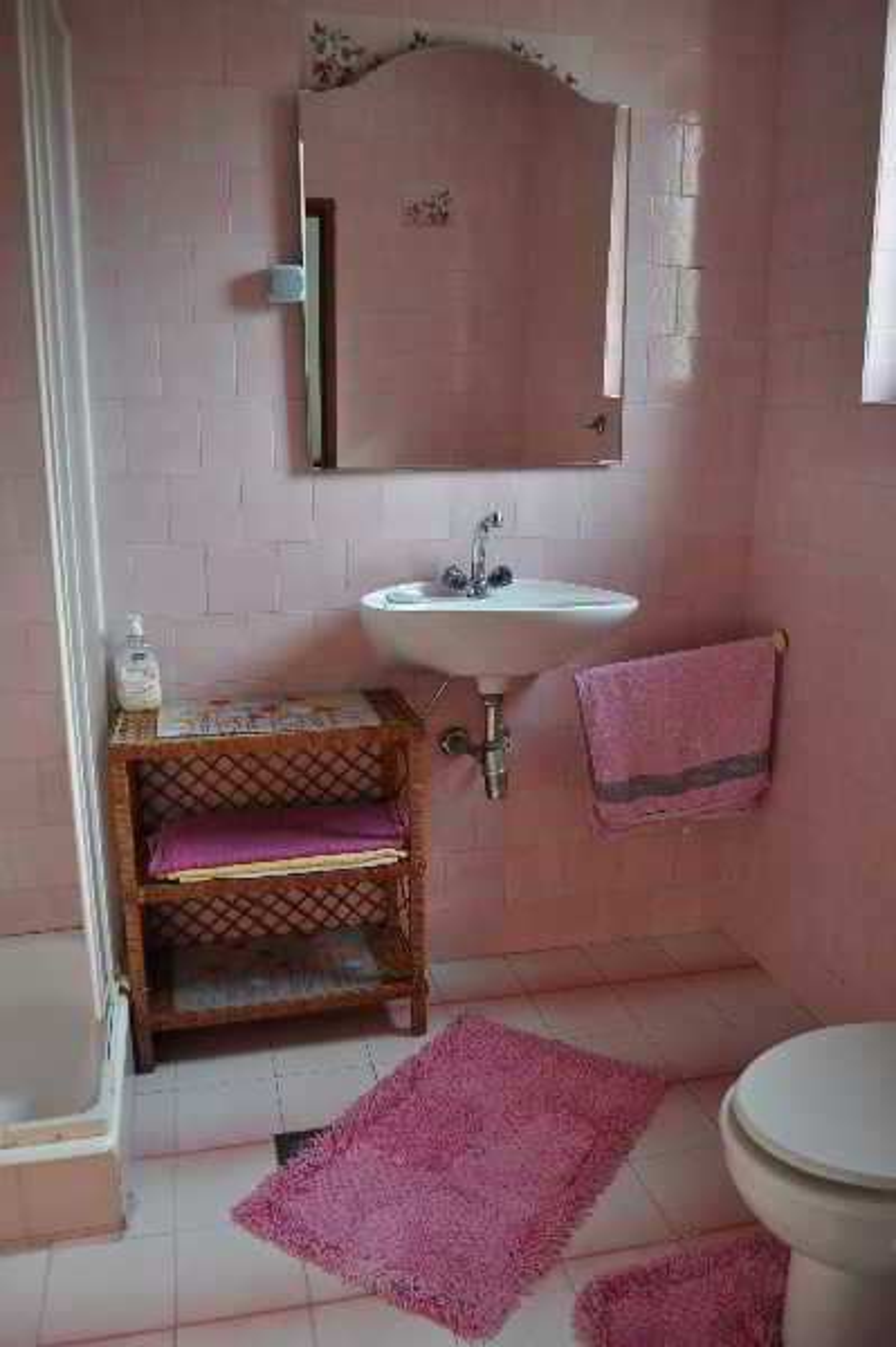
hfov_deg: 47.9
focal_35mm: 27
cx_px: 448
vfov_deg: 67.4
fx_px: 1010
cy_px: 674
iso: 400
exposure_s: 1/60
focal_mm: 18
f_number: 4
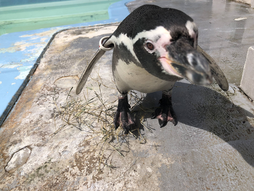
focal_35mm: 28
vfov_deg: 49.7
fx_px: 205
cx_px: 127
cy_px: 96
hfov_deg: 63.4
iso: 25
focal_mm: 4
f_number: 1.8
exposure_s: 1/3436
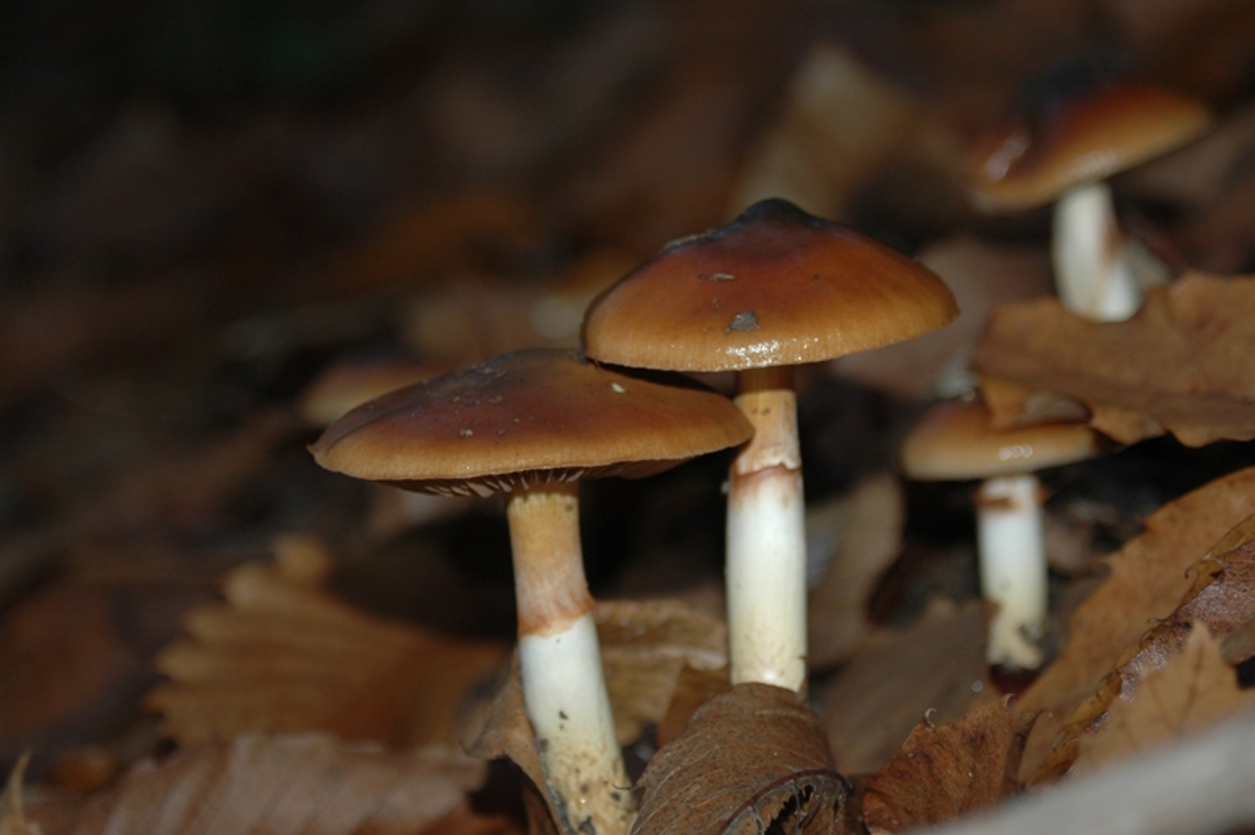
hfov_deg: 17.1
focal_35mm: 120
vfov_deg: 11.4
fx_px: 4180
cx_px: 628
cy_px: 418
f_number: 5.6
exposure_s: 1/60
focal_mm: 80
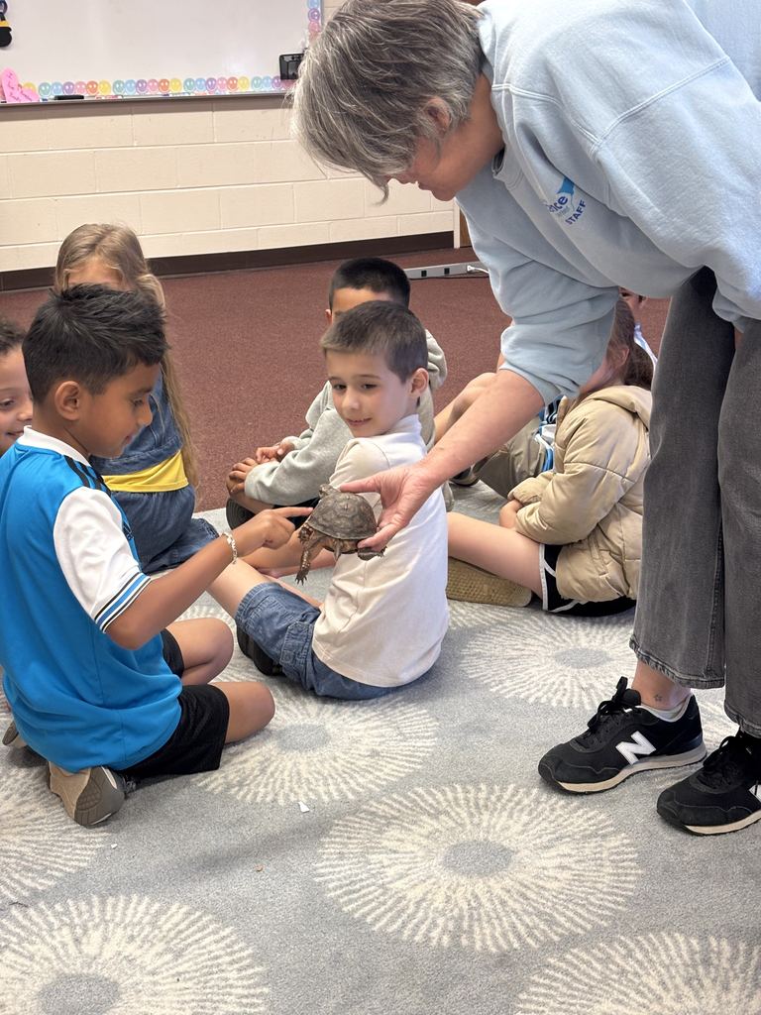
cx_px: 380
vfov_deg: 36.8
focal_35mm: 52
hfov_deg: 28.0
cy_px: 508
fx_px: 1524
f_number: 1.6
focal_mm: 5.96
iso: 125
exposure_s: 1/60
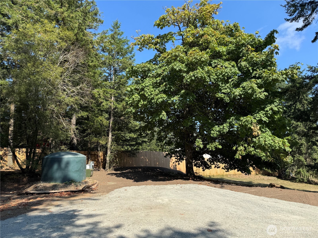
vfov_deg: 56.8
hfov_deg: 71.6
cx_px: 159
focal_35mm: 24
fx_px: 220
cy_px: 119
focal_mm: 6.76
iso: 80
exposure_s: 1/2041
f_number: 1.78
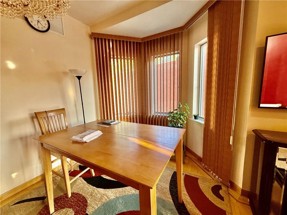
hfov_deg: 102.1
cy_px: 108
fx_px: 116
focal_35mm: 14
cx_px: 144
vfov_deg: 85.7
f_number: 2.2
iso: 250
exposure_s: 1/120
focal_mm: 2.22
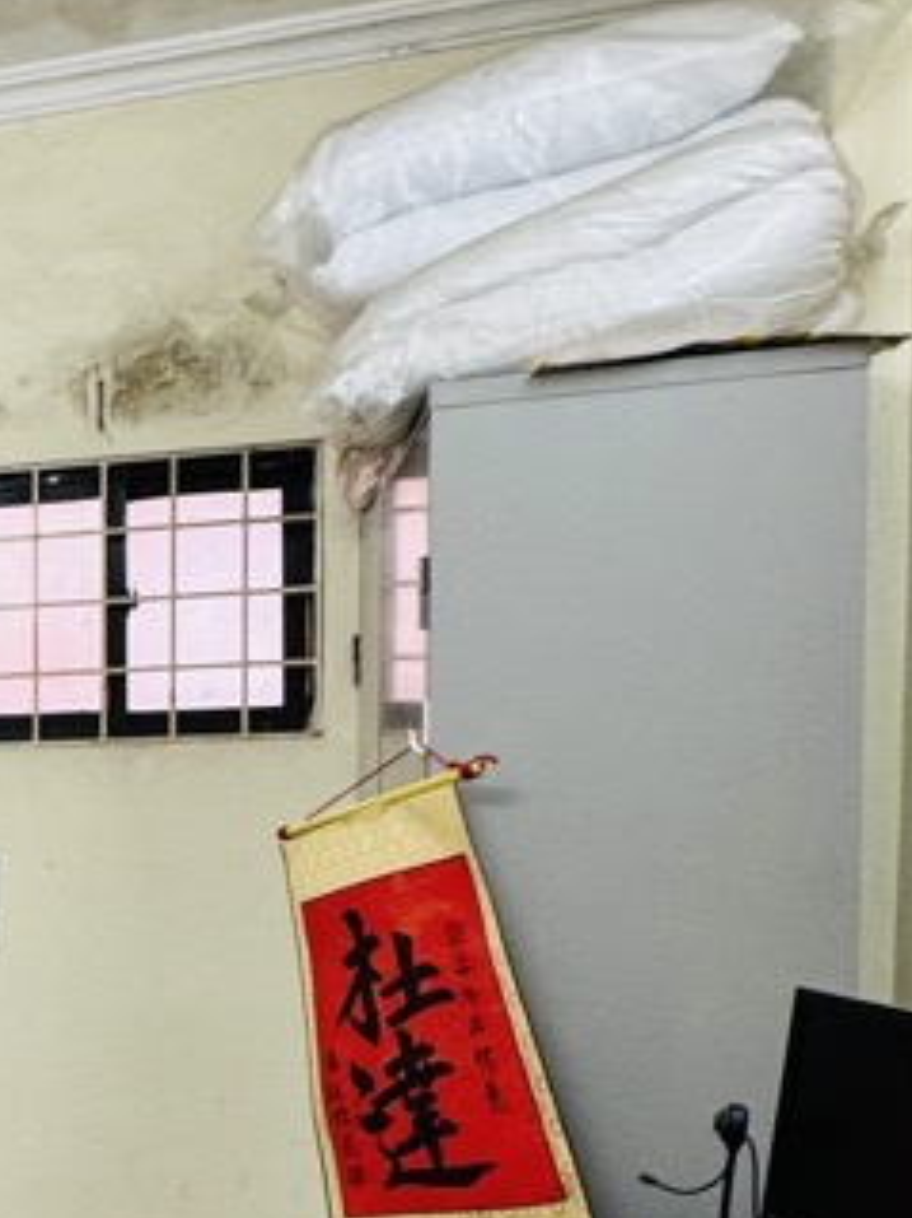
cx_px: -385
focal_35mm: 45
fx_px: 1582
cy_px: 905
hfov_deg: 25.7
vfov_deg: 40.9
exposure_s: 1/50
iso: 160
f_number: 2.2
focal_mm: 2.22
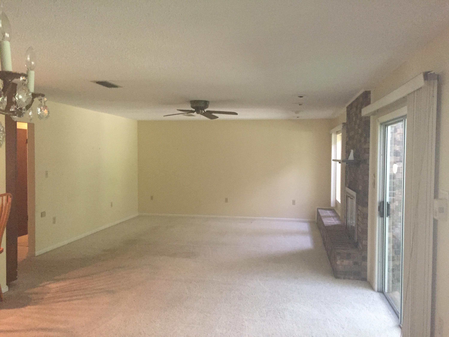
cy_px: 168
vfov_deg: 48.2
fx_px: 376
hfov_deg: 61.7
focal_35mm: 29
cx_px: 224
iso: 250
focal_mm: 4.15
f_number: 2.2
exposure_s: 1/30
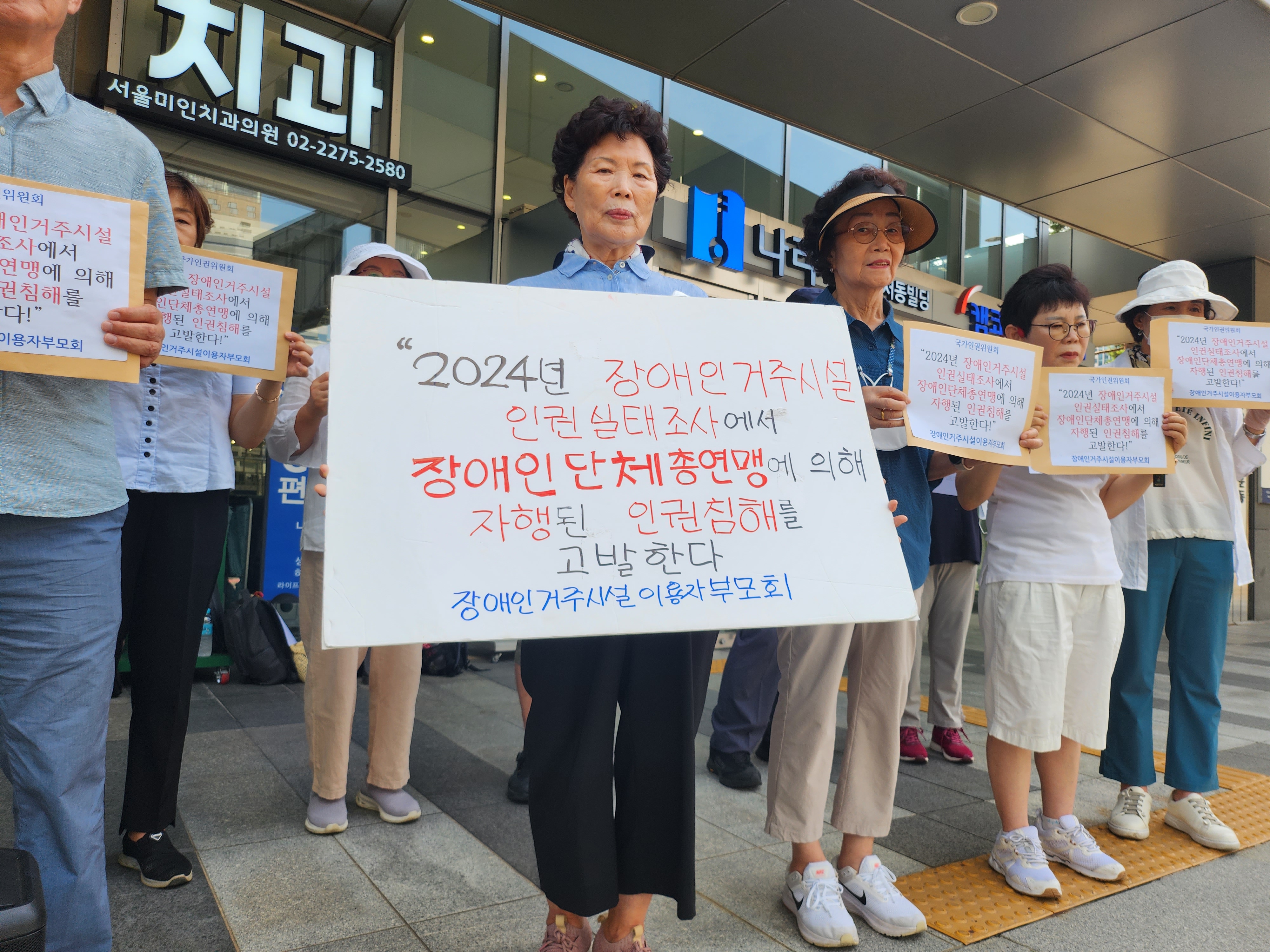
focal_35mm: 24
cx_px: 635
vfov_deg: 56.8
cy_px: 476
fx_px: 881
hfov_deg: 71.6
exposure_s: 1/594
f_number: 1.8
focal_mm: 5
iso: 50
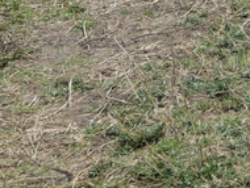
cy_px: -100
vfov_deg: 3.7
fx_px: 2921
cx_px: 355
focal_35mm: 404
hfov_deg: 4.9
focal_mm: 19
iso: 80
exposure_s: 1/800
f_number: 3.9
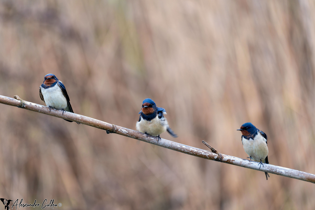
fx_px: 3500
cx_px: 158
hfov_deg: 5.2
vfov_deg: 3.4
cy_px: 105
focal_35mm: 400
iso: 800
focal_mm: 400
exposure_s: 1/320
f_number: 6.3
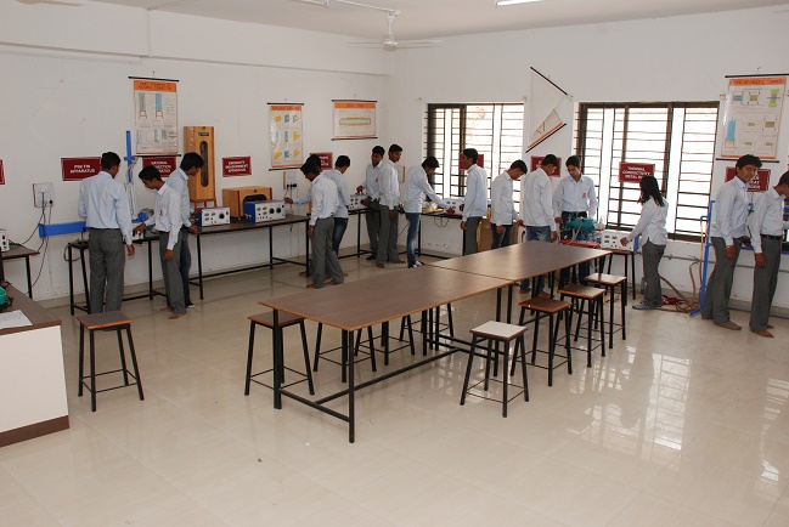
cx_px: 394
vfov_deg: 43.7
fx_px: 658
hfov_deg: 61.9
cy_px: 264
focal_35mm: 30
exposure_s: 1/60
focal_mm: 20
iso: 400
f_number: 5.6
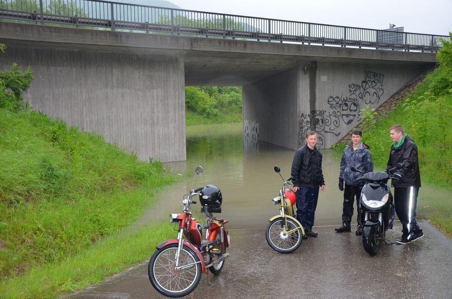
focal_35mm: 39
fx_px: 489
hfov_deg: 49.6
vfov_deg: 34.1
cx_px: 226
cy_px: 150
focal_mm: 26
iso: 800
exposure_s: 1/60
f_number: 4
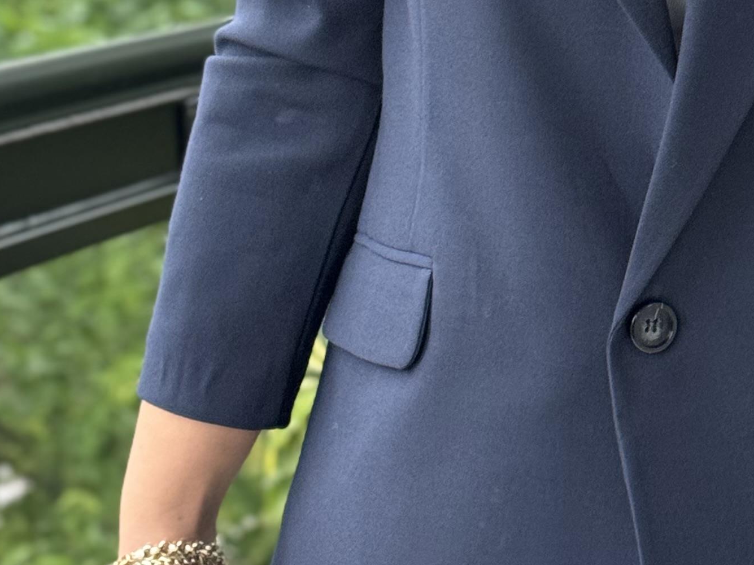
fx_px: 3158
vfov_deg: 10.1
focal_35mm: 145
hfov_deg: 13.4
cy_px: -64
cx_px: 766
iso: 250
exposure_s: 1/60
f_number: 1.78
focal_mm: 6.76
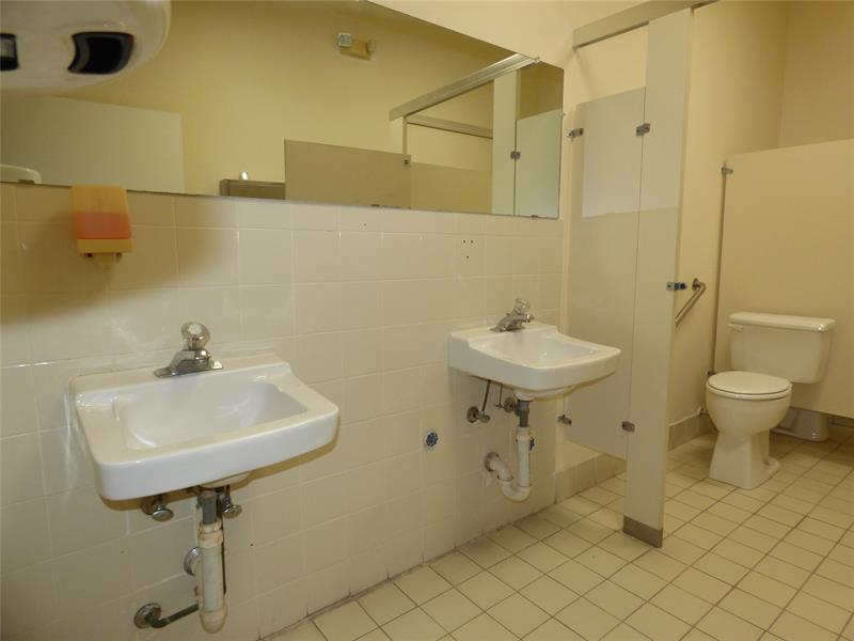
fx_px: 493
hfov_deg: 81.7
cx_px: 427
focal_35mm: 20
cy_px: 320
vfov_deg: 66.0
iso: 250
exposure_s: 1/50
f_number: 3.2
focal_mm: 3.58
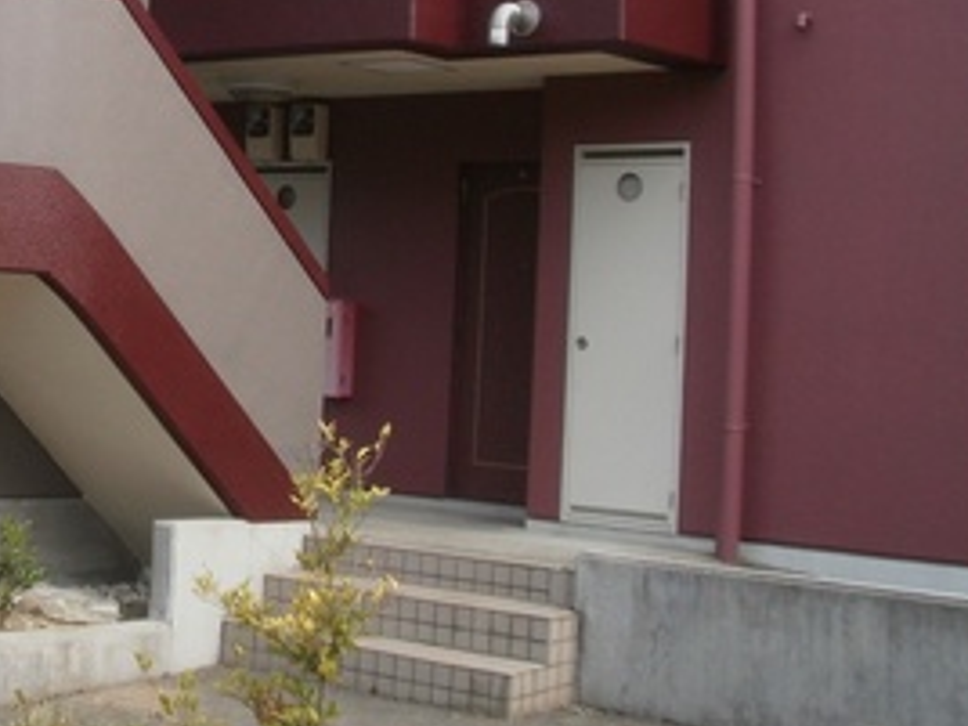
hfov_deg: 25.3
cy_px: 33
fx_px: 2069
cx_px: 40
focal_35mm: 74
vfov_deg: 19.4
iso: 100
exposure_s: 1/640
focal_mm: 5.45
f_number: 2.9
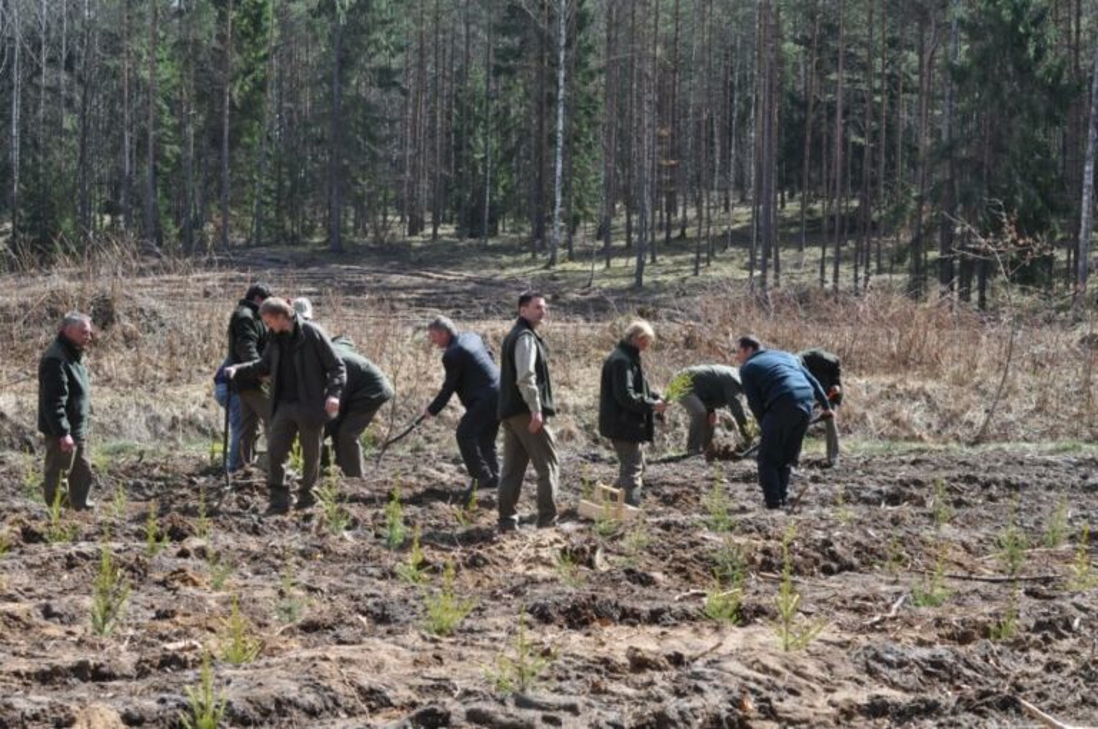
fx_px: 2285
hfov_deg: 27.0
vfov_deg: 18.1
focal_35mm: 75
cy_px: 364
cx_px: 549
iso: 200
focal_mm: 50
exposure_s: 1/200
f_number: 7.1
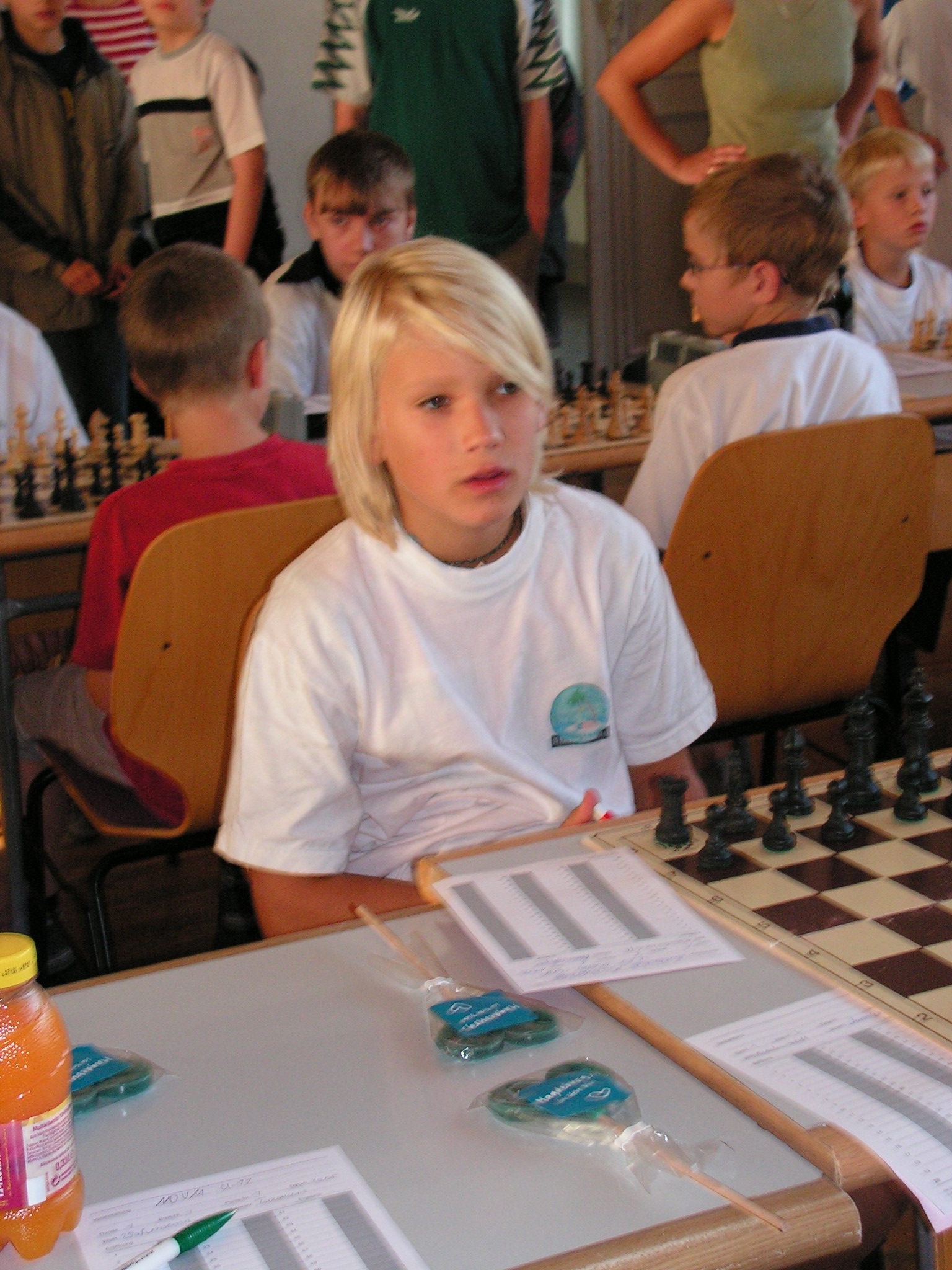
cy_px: 635
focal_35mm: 59
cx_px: 476
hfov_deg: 24.8
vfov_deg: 32.7
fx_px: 2163
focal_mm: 9.9
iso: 200
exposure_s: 1/60
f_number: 3.3
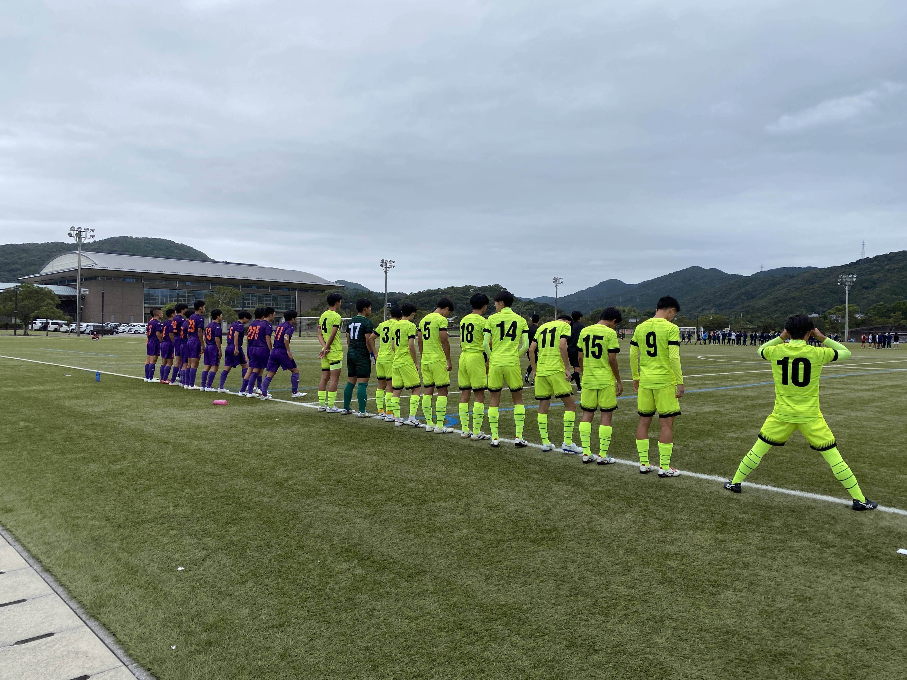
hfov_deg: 67.3
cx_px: 454
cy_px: 340
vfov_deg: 53.1
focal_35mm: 26
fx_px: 681
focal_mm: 4.25
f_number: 1.8
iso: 32
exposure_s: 1/1034
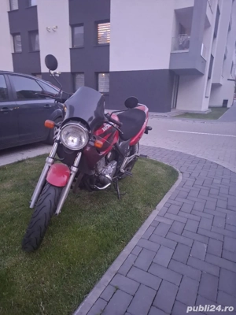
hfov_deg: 58.9
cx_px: 118
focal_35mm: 23
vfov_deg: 73.9
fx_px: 209
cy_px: 158
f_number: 1.8
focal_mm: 5.54
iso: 500
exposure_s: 1/25
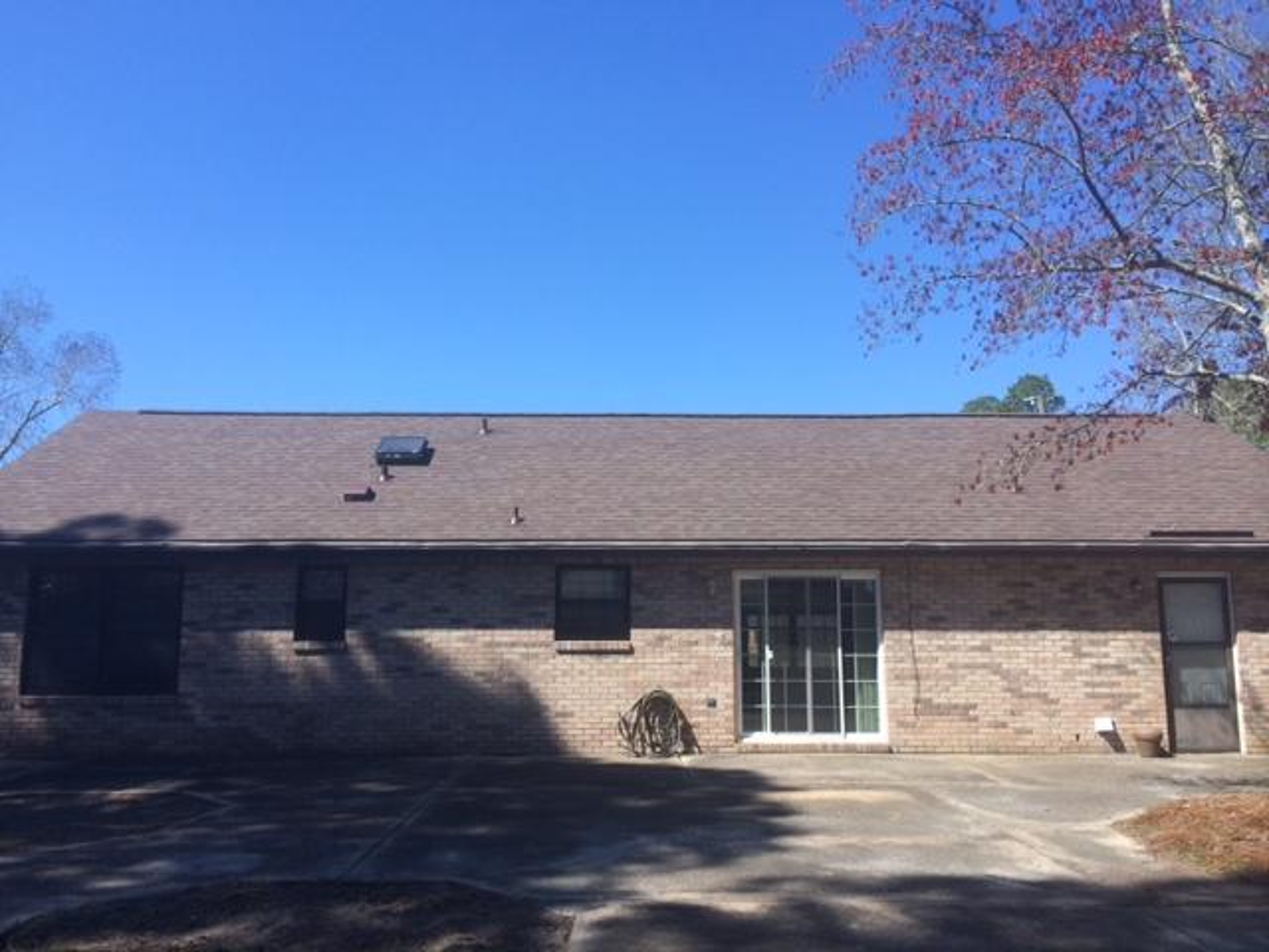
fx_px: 1100
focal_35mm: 30
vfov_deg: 46.8
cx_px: 634
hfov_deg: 60.0
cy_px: 476
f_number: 2.2
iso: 32
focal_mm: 4.12
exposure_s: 1/1520
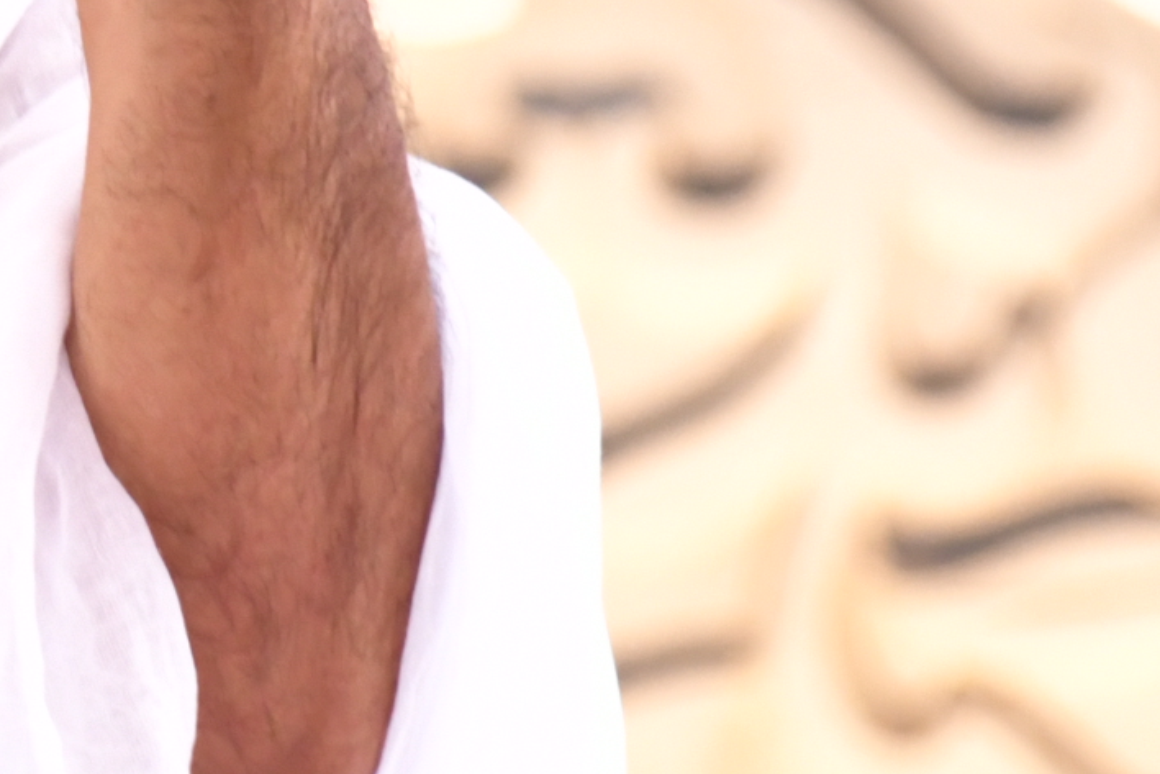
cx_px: -639
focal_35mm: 554
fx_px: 17850
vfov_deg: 2.5
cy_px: 30
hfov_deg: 3.7
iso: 2000
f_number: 4
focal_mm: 95
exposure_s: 1/400
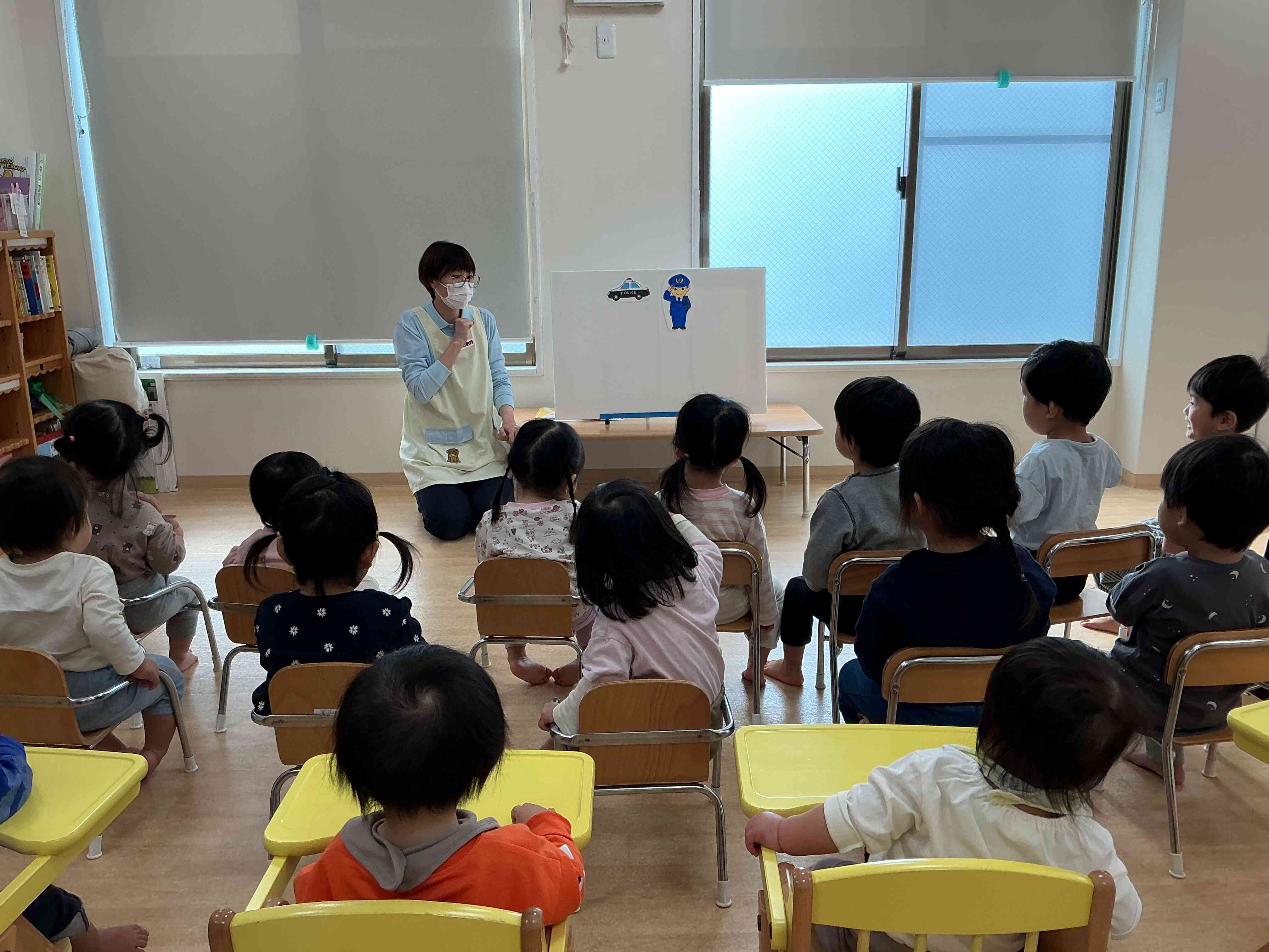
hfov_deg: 61.7
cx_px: 634
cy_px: 476
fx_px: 1063
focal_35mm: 29
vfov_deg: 48.2
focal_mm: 3
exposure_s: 1/151
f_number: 1.8
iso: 32
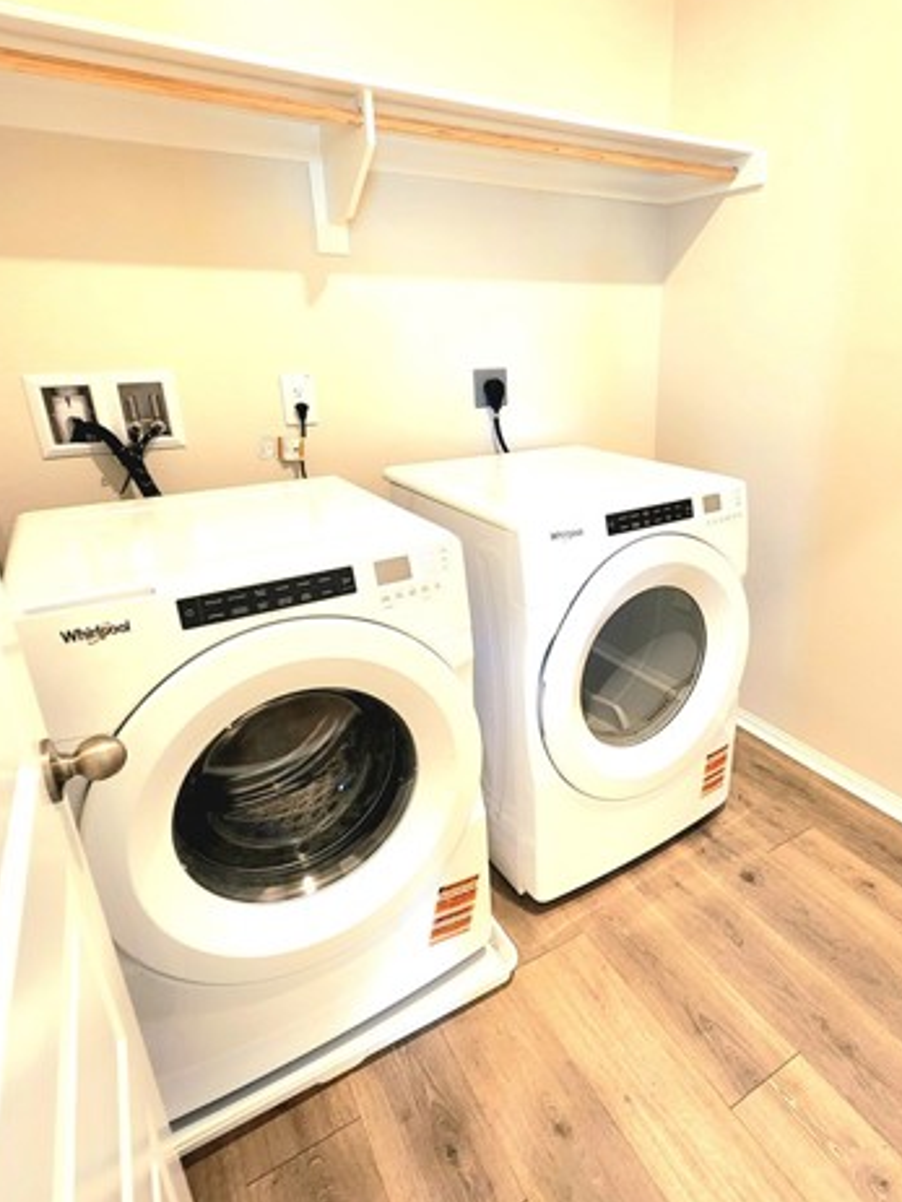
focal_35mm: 18
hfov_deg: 70.6
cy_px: 583
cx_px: 559
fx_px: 625
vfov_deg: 87.7
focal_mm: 2.2
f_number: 2.2
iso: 320
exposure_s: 1/40
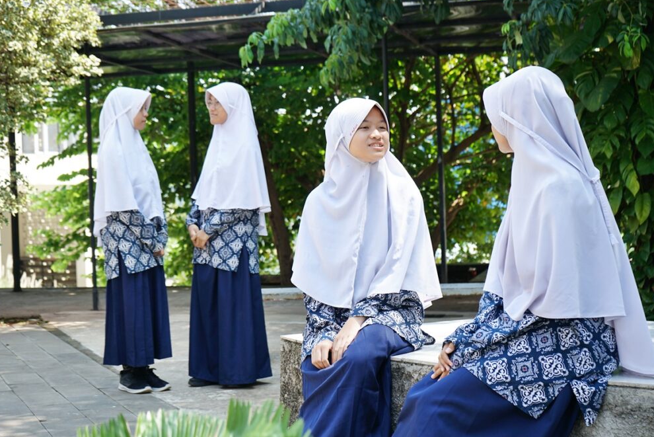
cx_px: 322
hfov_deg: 32.9
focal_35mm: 61
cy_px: 218
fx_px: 1109
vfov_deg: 22.3
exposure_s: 1/160
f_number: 6.3
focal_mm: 59
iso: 160
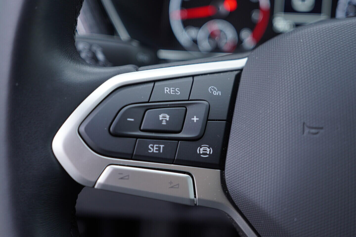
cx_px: 178
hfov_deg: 53.1
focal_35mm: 36
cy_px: 118
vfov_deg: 36.9
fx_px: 356
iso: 125
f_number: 2.8
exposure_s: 1/40
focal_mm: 24
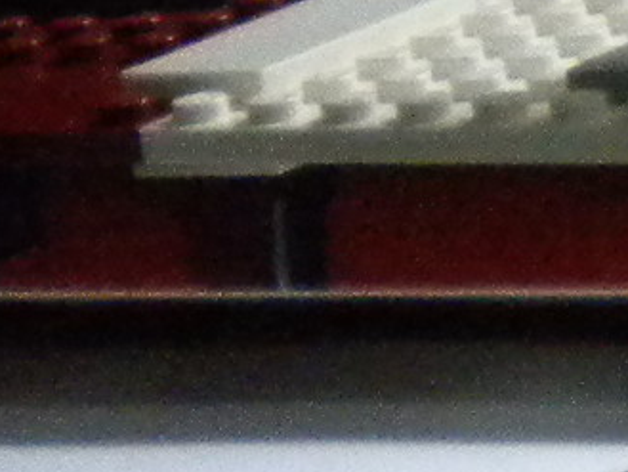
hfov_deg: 5.6
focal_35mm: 323
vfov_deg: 4.6
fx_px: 5862
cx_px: 2065
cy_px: -210
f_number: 3.5
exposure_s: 1/83
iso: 610
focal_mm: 7.4
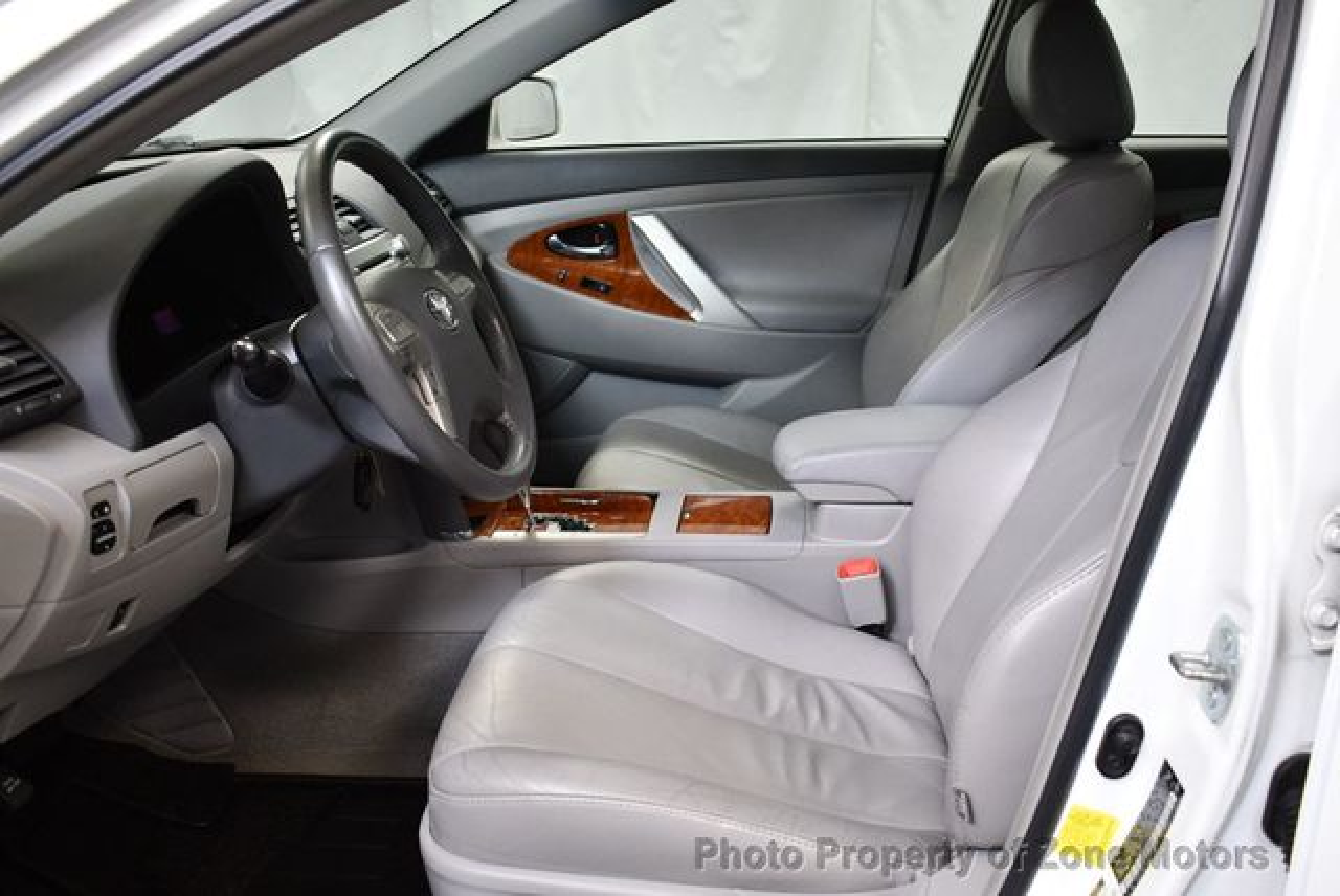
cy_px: 448
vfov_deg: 36.9
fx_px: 1341
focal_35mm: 36
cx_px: 670
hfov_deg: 53.1
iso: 1400
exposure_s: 1/125
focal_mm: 18
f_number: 3.5
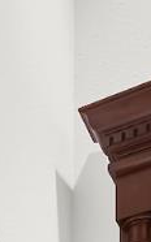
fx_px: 758
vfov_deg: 12.6
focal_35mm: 115
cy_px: 630
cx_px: -237
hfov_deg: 9.7
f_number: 14
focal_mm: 14
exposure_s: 1/2
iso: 100
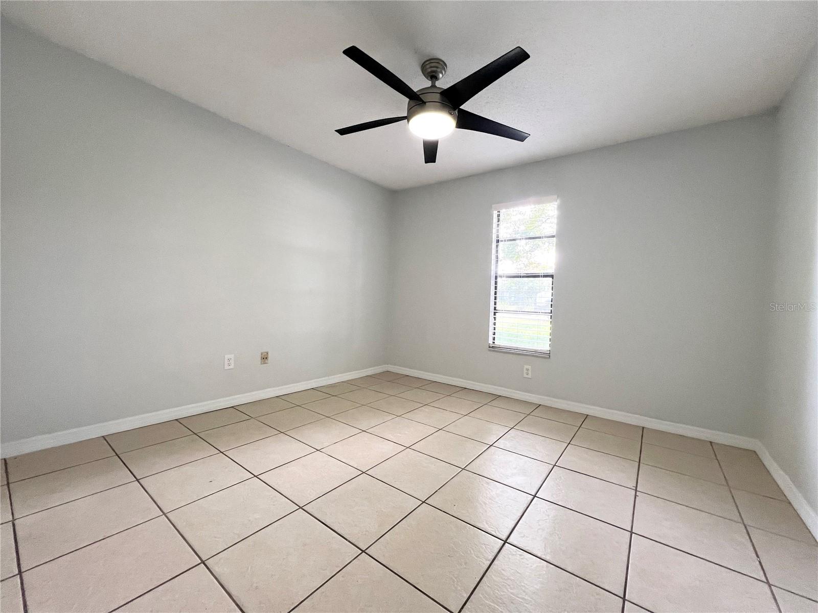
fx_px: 307
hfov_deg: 106.2
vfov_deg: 89.9
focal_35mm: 13
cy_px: 306
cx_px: 409
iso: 160
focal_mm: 1.57
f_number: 1.8
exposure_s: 1/60
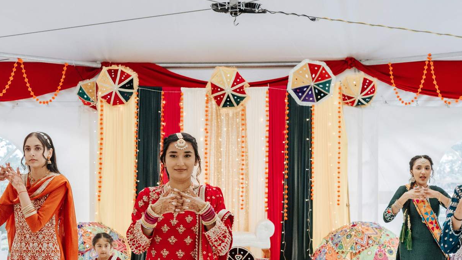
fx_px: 956
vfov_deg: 15.4
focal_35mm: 78
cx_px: 230
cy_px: 202
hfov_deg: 27.2
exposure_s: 1/200
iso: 1250
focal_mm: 35
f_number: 3.2
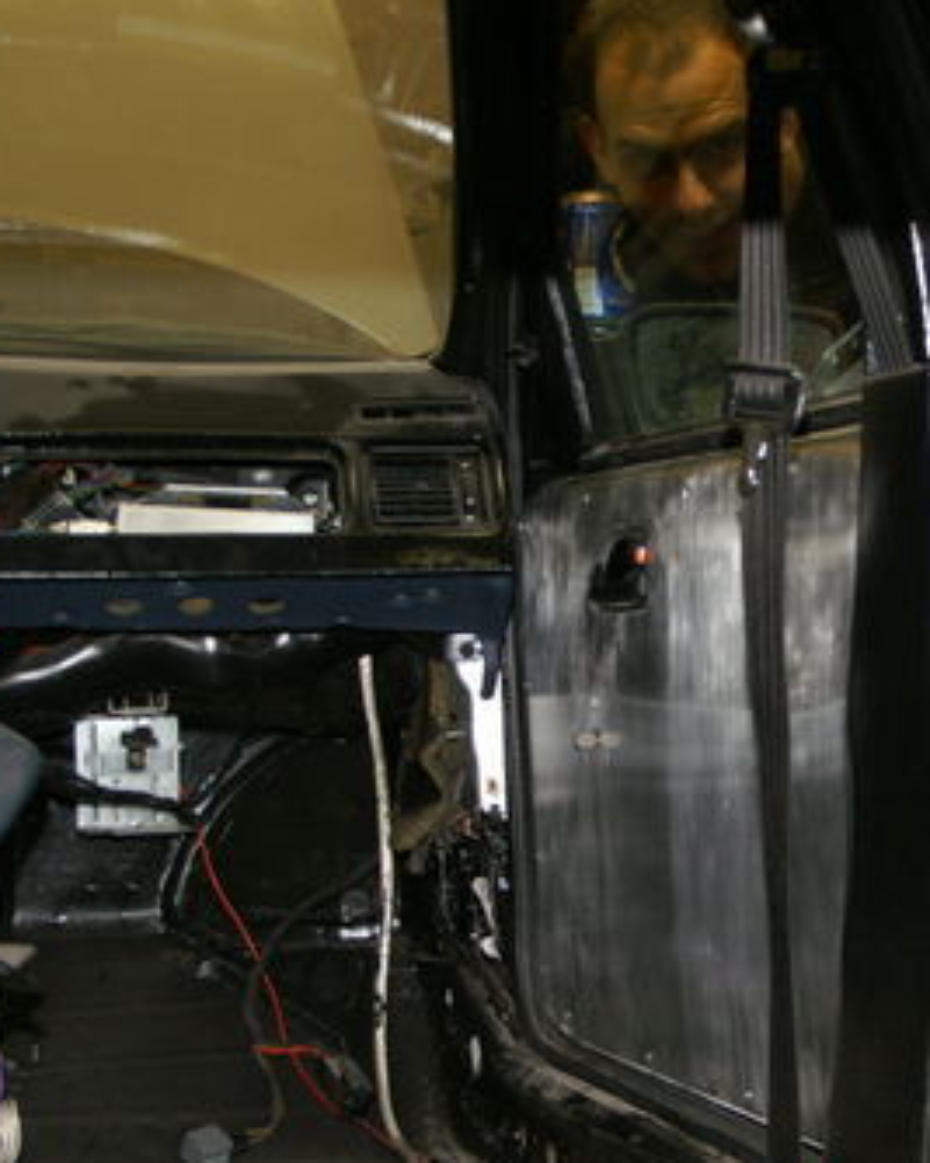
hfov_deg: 18.6
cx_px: 846
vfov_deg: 23.5
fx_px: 2788
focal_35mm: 81
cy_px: 700
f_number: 5.6
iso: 400
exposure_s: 1/60
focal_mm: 30
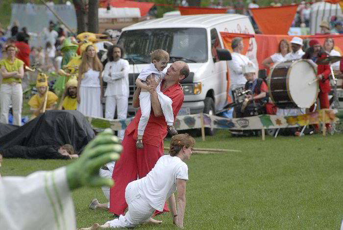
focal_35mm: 300
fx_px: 2863
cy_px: 115
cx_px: 172
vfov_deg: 4.6
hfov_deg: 6.9
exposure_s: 1/640
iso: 400
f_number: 5.6
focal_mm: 200
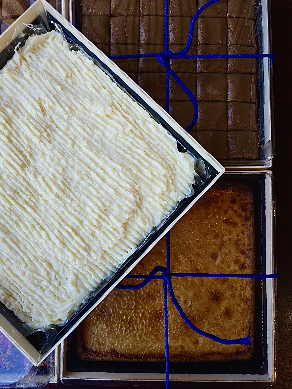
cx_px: 146
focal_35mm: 23
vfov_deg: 73.9
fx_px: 259
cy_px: 194
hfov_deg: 58.9
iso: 80
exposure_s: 1/120
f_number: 1.7
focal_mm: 6.3
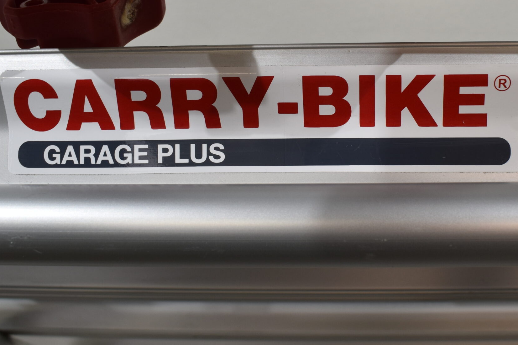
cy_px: 124
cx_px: 350
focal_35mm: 49
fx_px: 702
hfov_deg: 40.0
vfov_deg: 27.5
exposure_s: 1/60
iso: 360
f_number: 8
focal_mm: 21
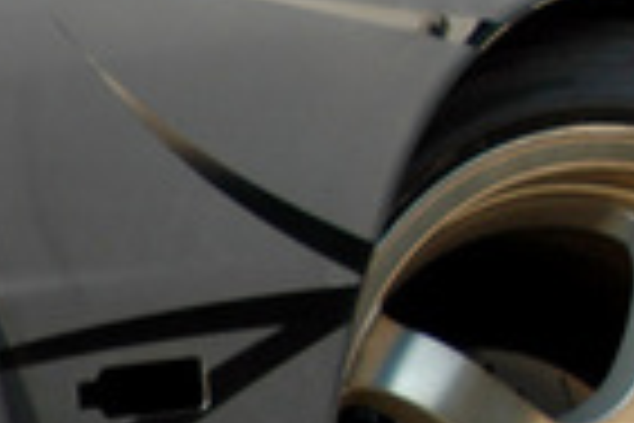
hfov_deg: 1.8
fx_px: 20339
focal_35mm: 1155
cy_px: 32
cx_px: 1237
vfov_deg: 1.2
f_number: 5.6
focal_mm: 170
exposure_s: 1/160
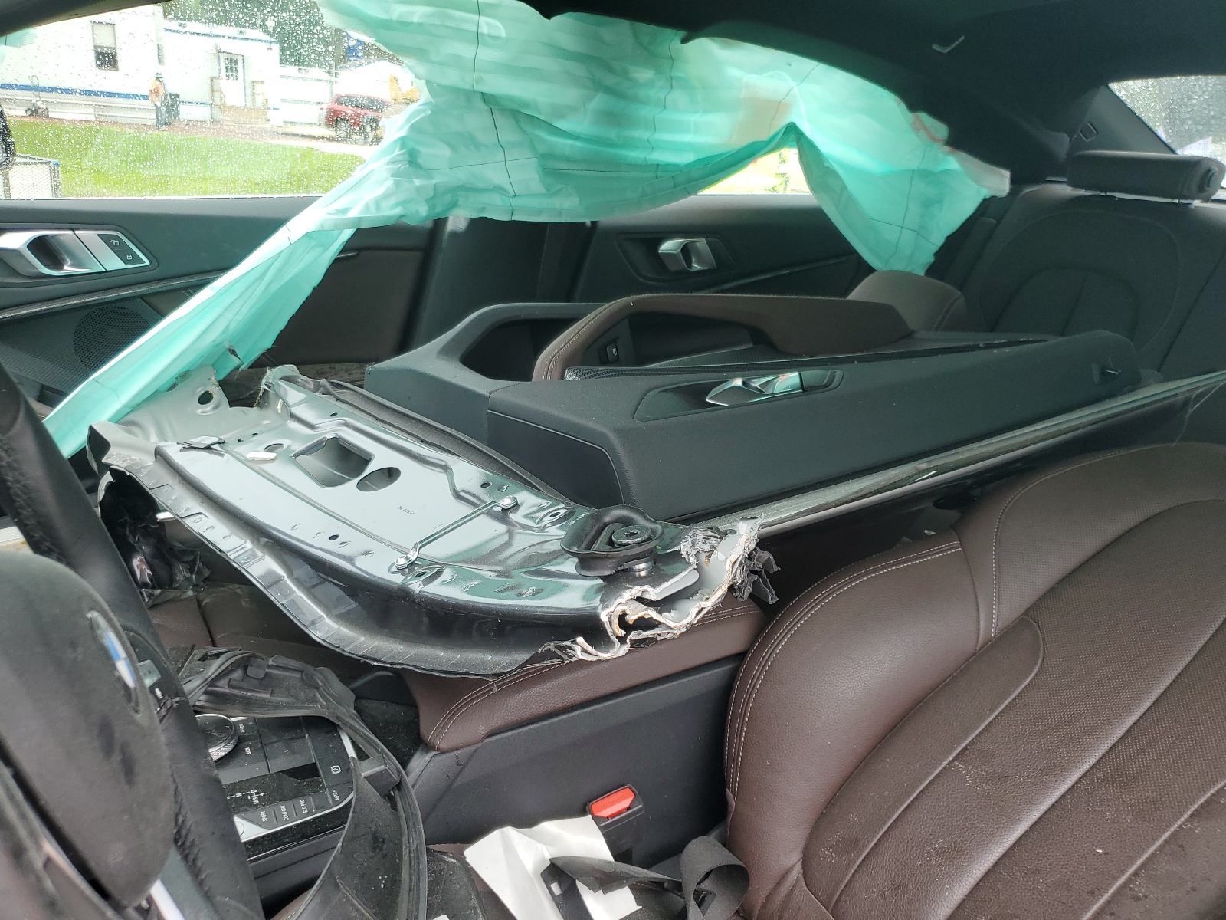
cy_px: 460
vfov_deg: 53.1
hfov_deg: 67.3
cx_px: 613
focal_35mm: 26
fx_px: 921
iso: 50
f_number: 1.5
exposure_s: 1/250
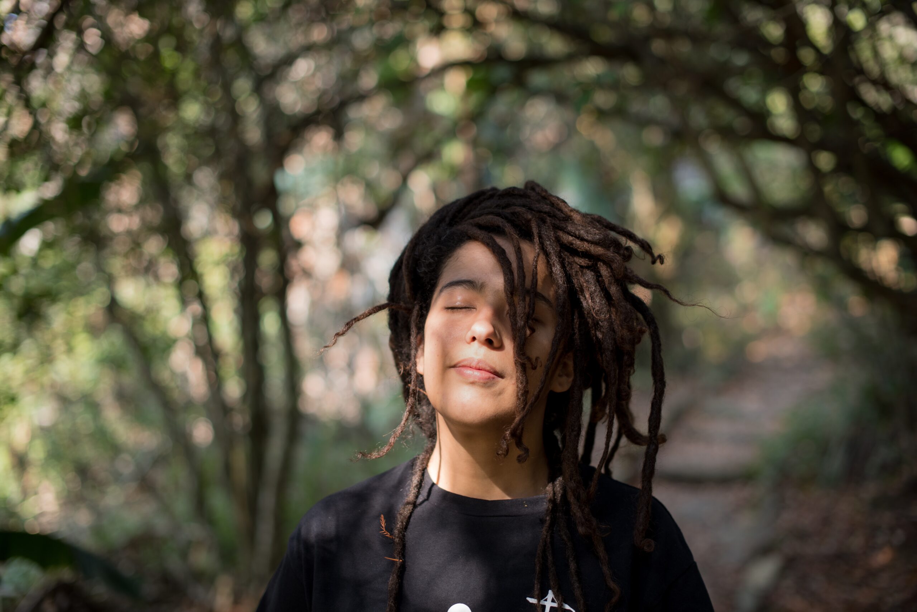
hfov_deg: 39.6
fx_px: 1274
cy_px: 306
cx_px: 458
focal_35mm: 50
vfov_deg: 27.0
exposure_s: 1/160
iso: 100
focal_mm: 50
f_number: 2.5
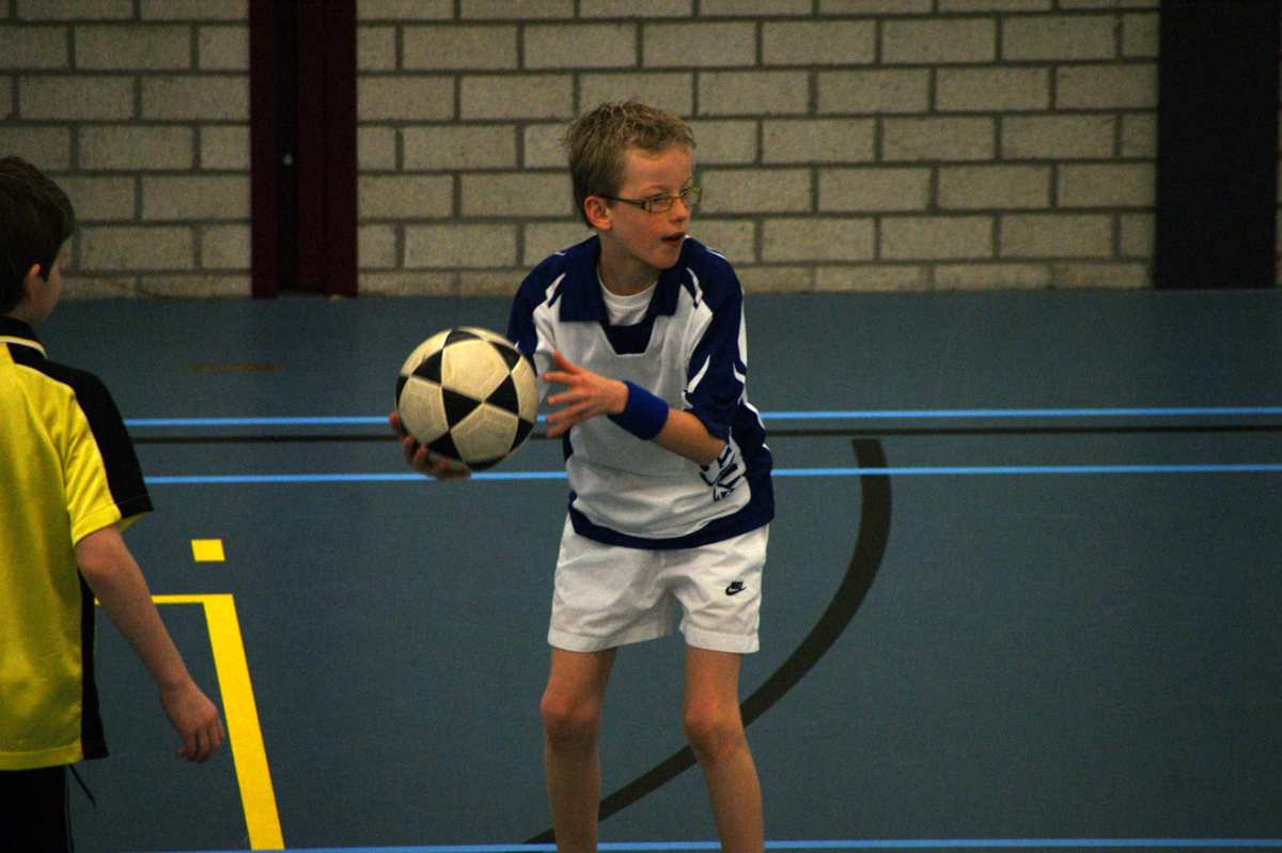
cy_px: 426
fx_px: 13343
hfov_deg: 5.5
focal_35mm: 375
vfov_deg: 3.7
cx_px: 641
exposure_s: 1/160
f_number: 6.3
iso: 800
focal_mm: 250
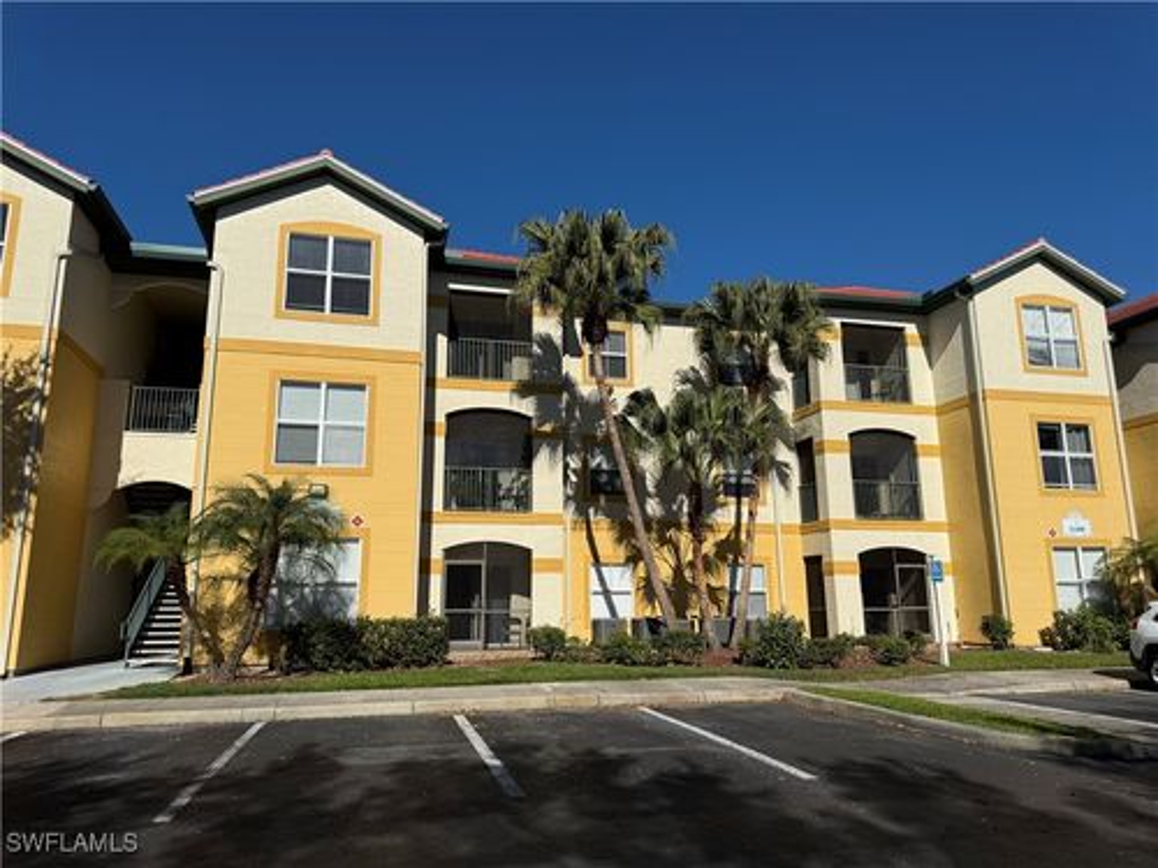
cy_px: 434
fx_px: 803
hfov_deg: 71.6
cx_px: 579
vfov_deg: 56.8
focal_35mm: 24
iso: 80
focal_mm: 6.76
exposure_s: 1/11905
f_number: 1.78
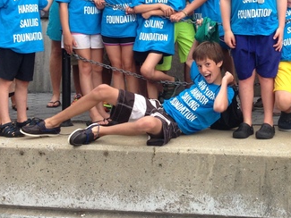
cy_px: 13
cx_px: 239
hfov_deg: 26.1
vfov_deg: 19.7
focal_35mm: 73
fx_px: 614
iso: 50
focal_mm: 4.13
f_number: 2.4
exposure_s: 1/120
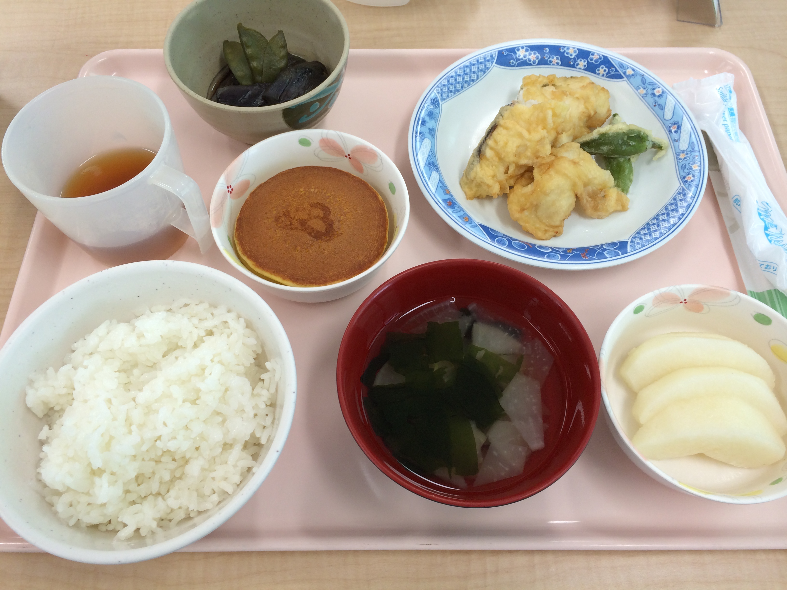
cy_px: 295
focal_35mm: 30
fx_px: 682
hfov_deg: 60.0
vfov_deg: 46.8
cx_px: 394
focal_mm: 4.12
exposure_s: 1/60
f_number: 2.2
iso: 50
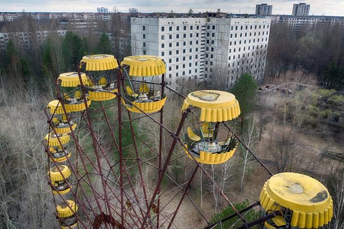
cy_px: 114
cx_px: 172
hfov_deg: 65.5
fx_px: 267
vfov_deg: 46.4
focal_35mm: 28
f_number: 4.5
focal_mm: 10.26
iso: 100
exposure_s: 1/80
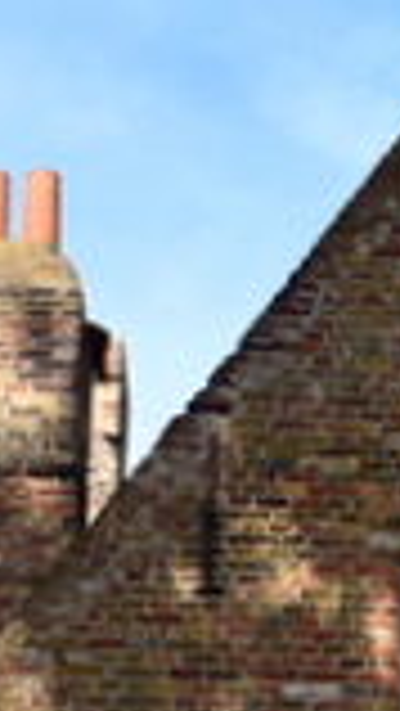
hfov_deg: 8.4
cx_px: 535
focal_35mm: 143
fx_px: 2694
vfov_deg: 14.4
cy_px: 904
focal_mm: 18
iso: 125
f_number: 9
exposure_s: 1/100
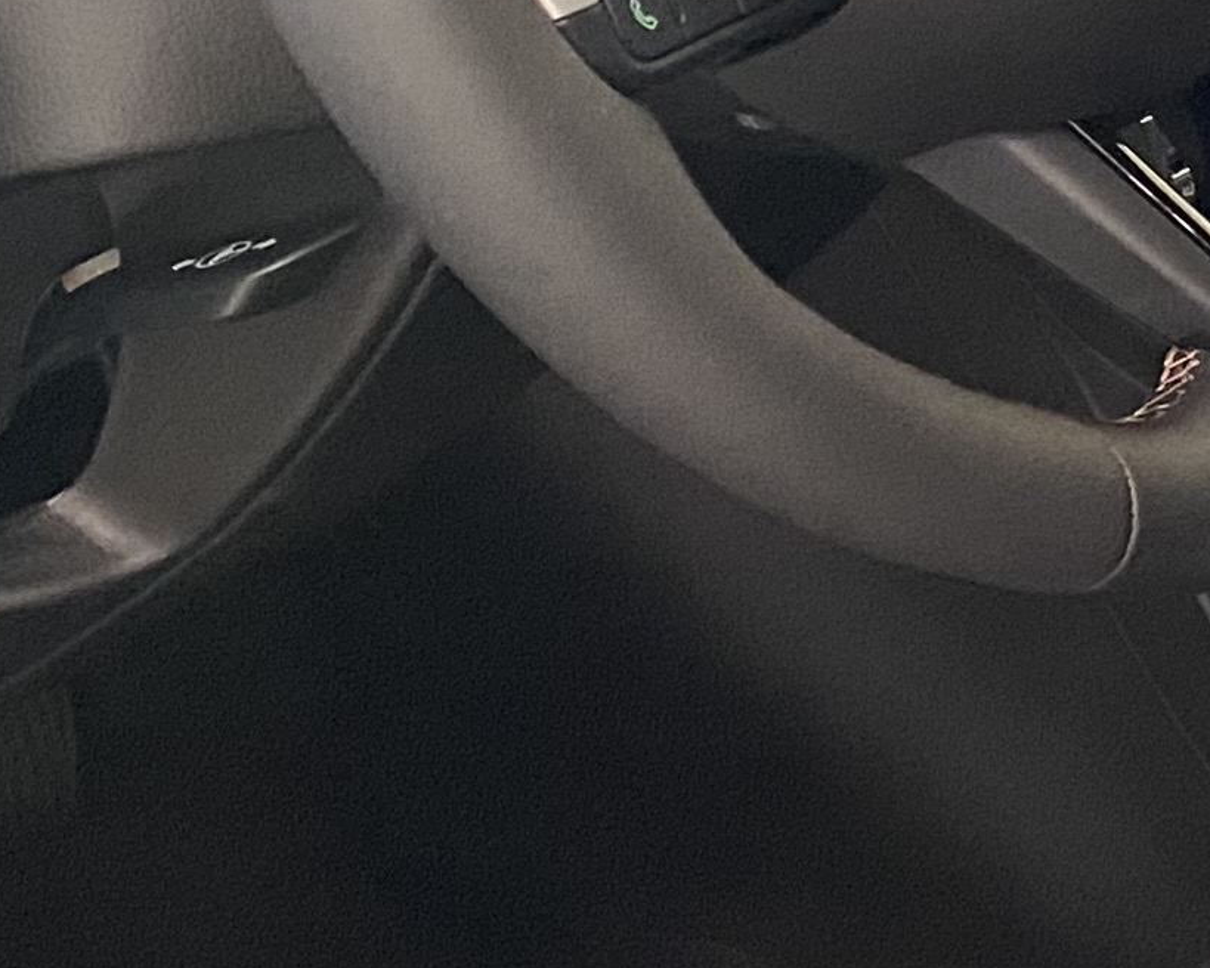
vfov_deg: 12.3
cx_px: 2061
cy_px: 560
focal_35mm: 125
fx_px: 4476
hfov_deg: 14.0
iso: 500
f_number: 1.8
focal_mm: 4.25
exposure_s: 1/30
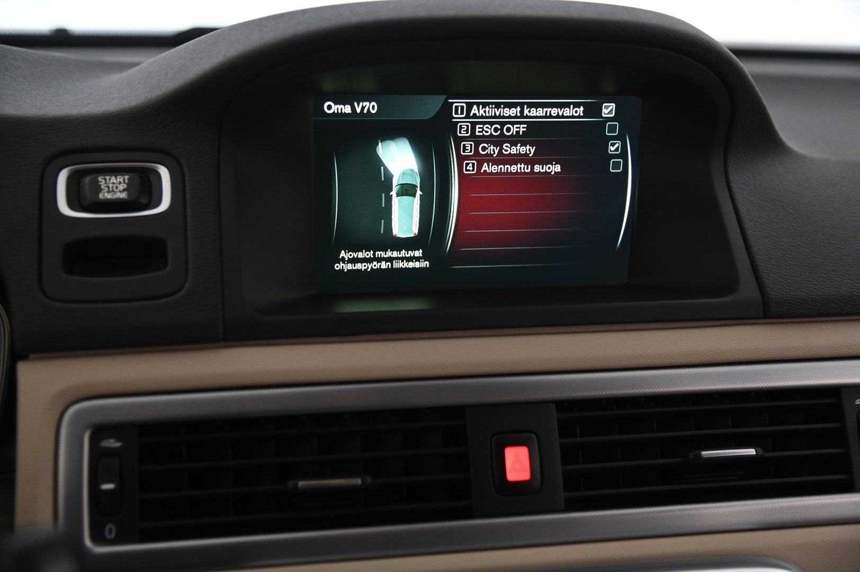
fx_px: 1146
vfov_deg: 28.0
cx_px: 430
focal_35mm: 48
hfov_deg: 41.1
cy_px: 286
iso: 2000
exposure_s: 1/40
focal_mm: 48
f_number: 4
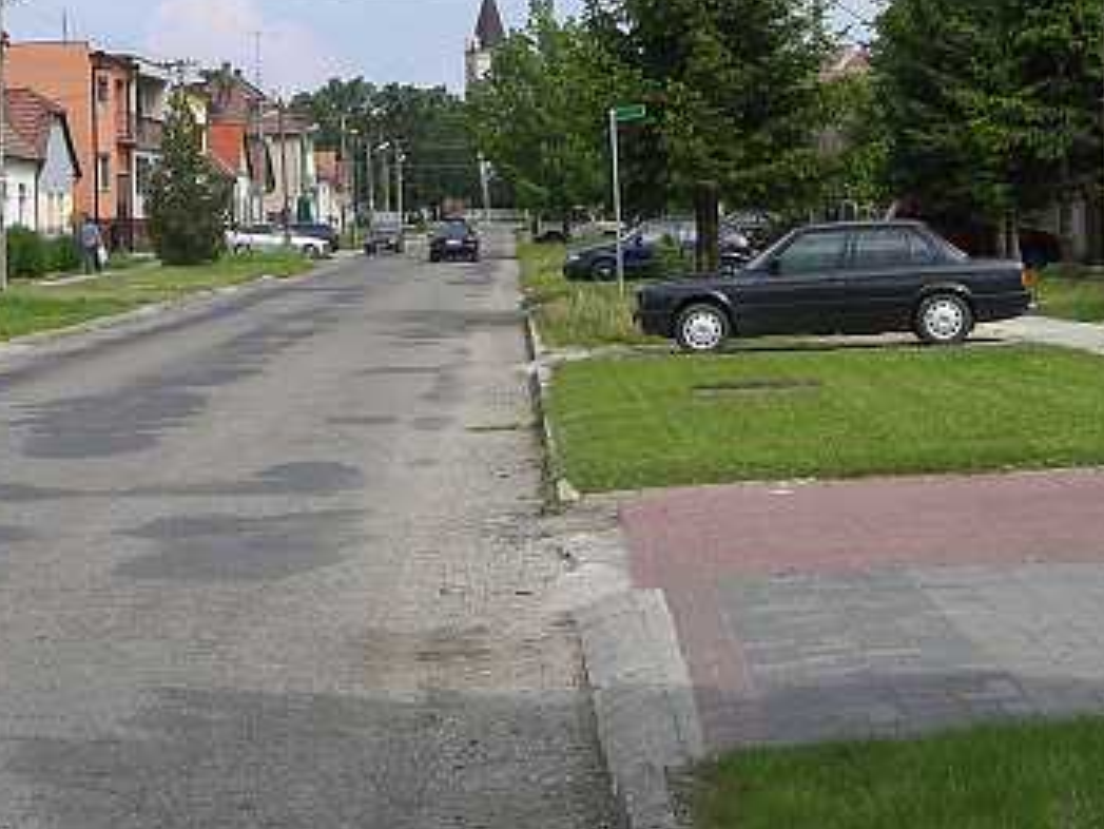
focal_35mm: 87
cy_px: 70
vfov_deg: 16.7
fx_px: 2776
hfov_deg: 22.3
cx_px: 263
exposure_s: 1/640
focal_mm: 6.3
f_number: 4.4
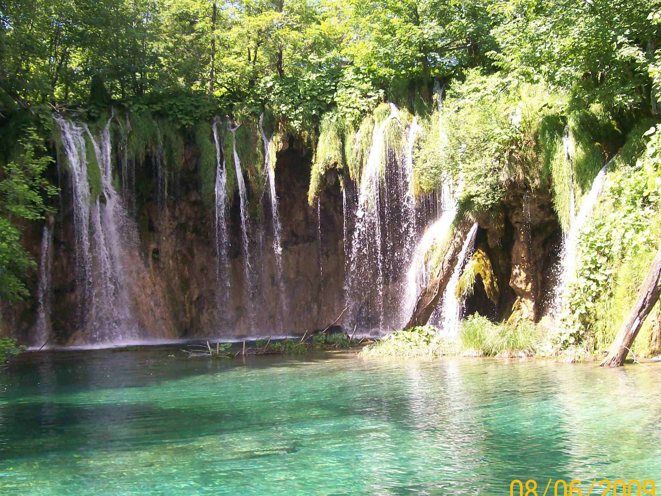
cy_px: 261
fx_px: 840
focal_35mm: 44
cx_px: 293
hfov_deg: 42.9
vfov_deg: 32.9
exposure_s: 1/269
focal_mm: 6
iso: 80
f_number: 2.7
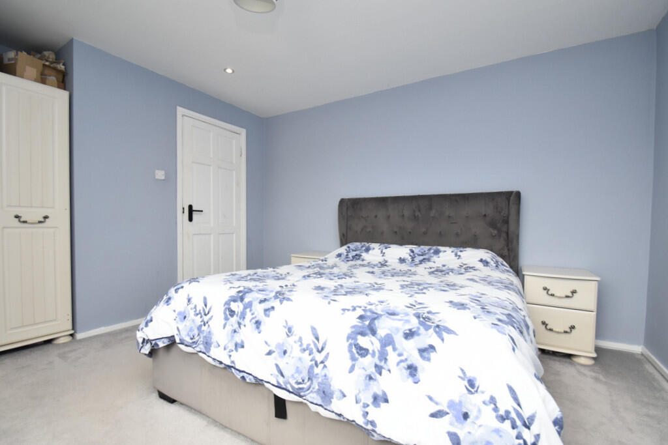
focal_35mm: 15
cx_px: 334
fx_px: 278
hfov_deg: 100.4
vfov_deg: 77.3
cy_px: 222
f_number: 5
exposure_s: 1/200
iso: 720
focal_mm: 10
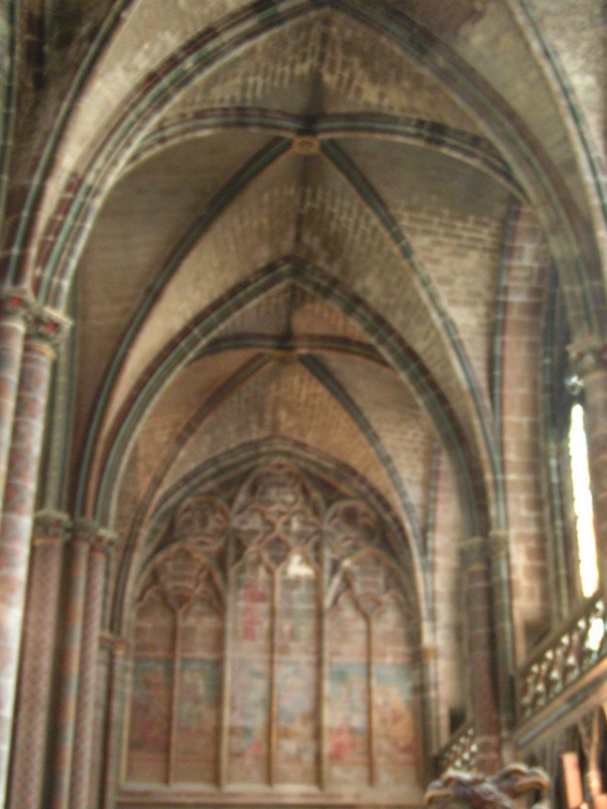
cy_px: 487
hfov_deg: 30.8
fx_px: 1099
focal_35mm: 47
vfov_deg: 40.3
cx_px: 361
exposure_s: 1/1.6
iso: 200
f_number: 2.8
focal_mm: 5.8
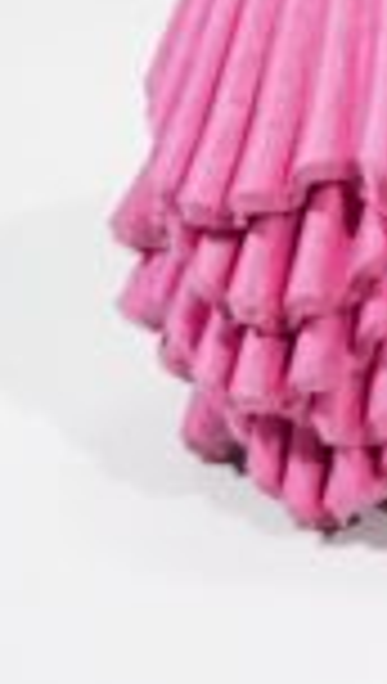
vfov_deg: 14.6
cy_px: 173
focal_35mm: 146
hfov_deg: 7.9
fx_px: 2660
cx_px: 846
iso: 640
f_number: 11
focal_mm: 33
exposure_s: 1/30
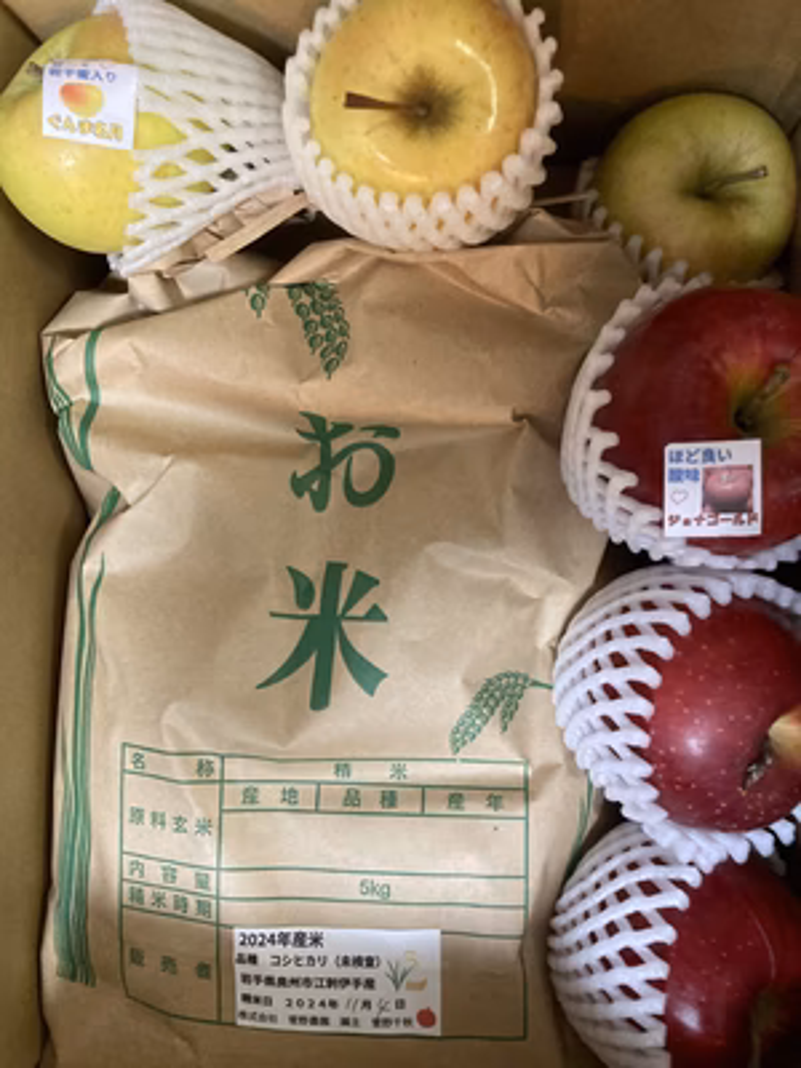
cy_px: 534
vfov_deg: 63.4
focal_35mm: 28
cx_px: 400
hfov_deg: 49.7
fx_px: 864
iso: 320
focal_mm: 3.99
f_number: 1.8
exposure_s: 1/50
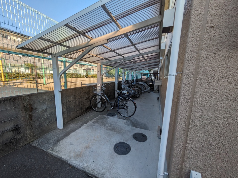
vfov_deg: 85.7
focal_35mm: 14
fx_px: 96
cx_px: 119
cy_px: 89
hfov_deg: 102.0
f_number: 2.2
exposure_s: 1/1024
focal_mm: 1.83
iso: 41
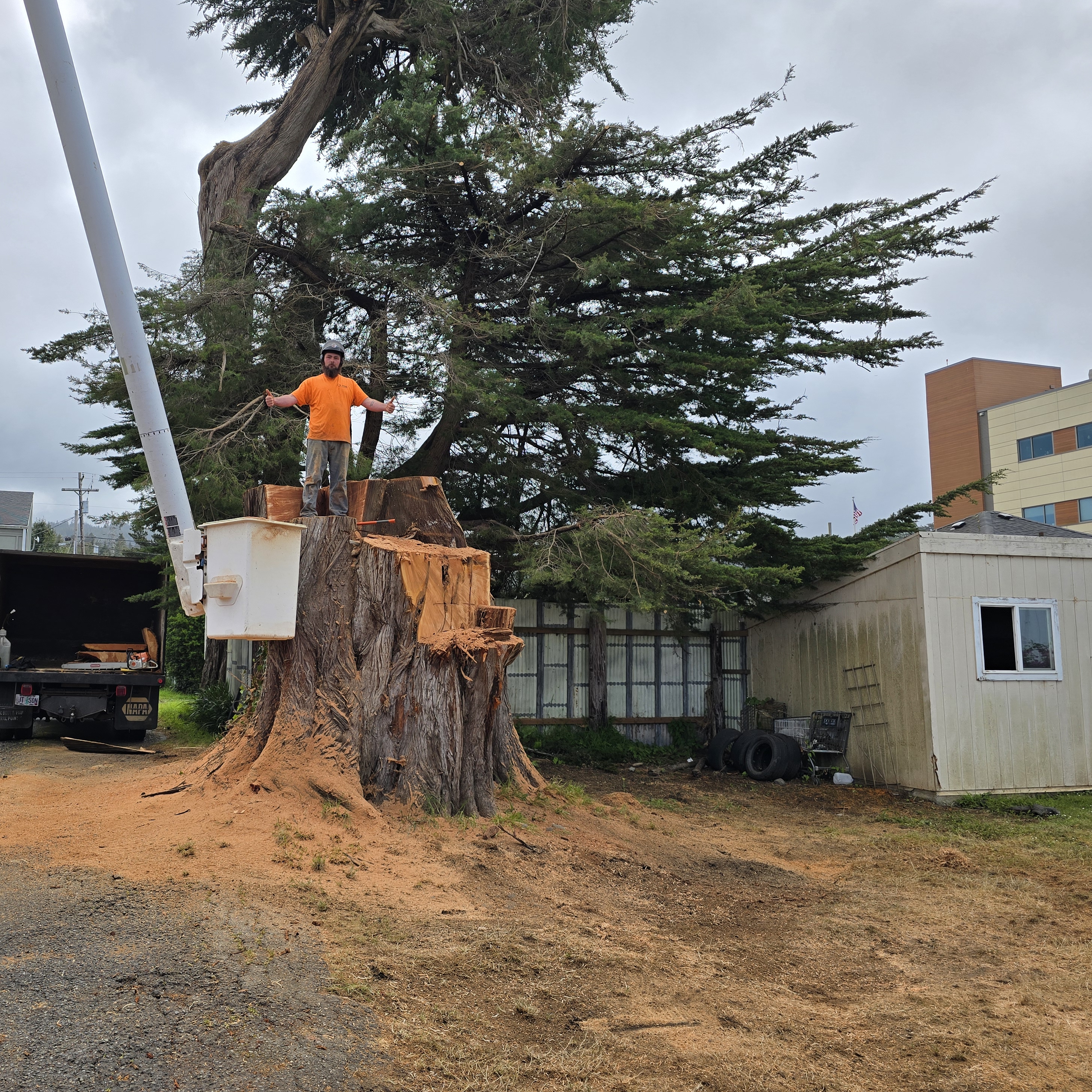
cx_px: 403
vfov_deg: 57.3
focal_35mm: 28
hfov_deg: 56.5
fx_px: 999
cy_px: 542
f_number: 1.7
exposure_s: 1/1242
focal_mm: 6.3
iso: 12
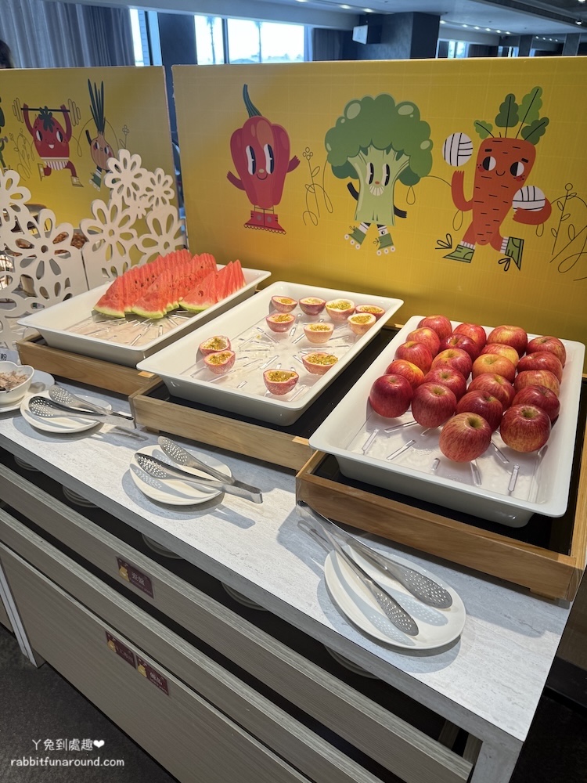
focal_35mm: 24
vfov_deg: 71.6
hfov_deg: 56.8
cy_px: 392
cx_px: 294
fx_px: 543
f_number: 1.78
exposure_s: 1/120
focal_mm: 6.76
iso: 160
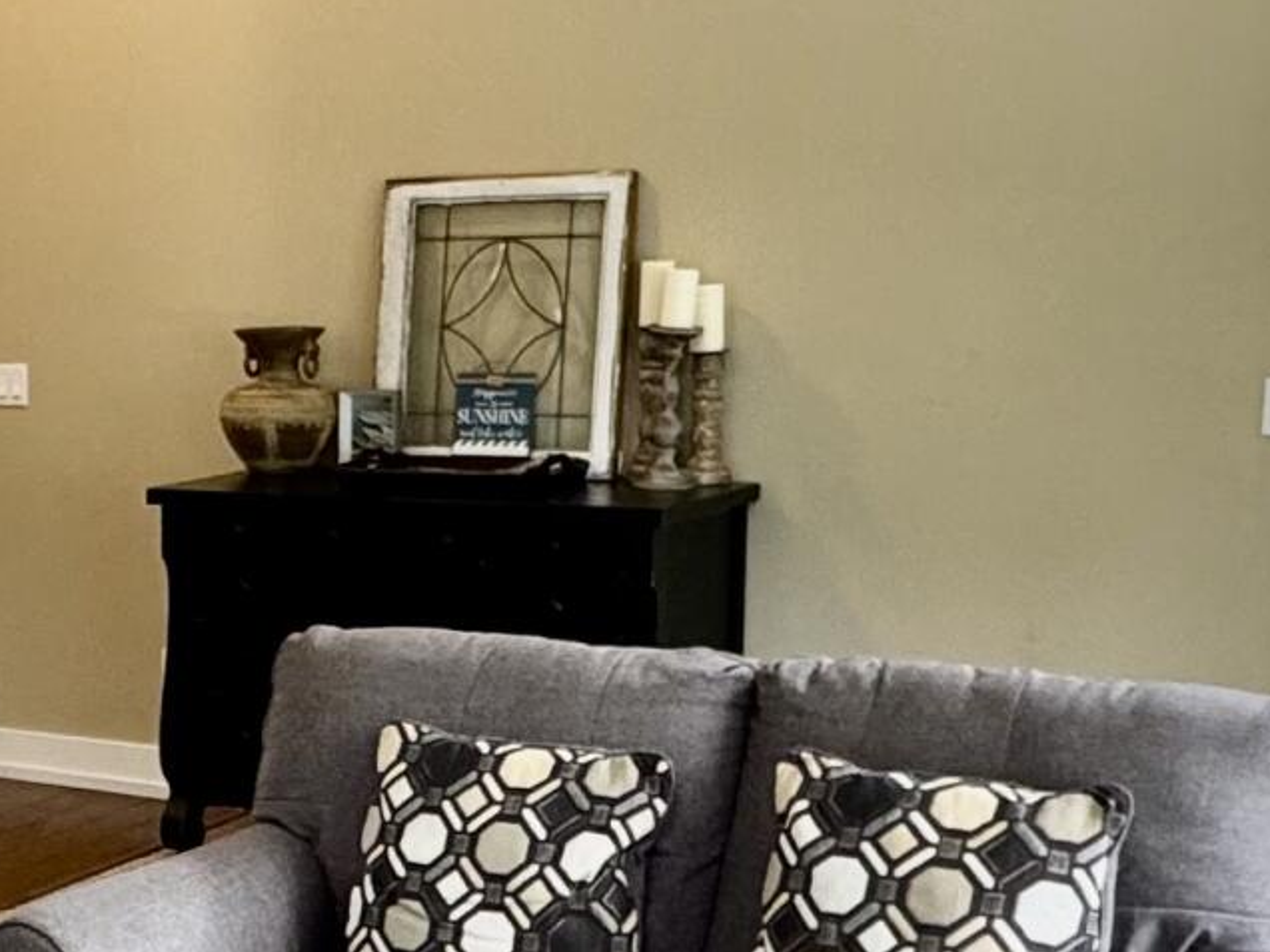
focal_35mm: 66
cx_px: 88
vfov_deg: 22.0
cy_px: 724
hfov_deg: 28.1
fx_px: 2421
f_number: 2.2
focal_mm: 2.22
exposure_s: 1/60
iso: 200
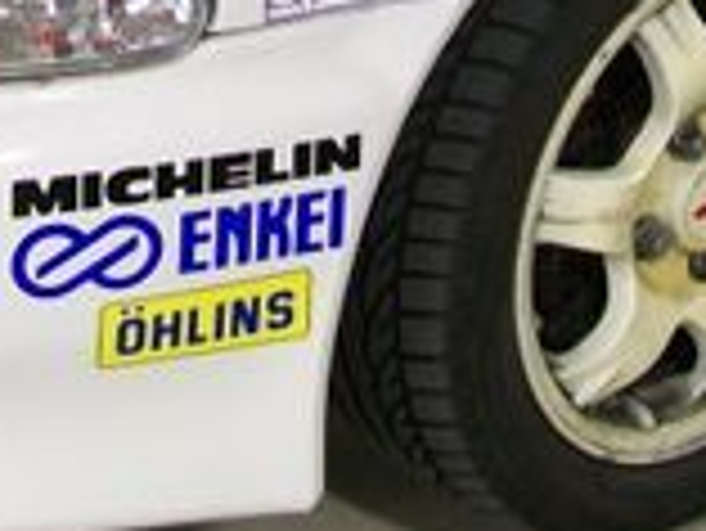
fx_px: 3000
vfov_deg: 9.7
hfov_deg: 13.4
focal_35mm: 147
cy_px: -338
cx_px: 184
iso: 64
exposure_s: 1/2
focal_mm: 6
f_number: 2.7
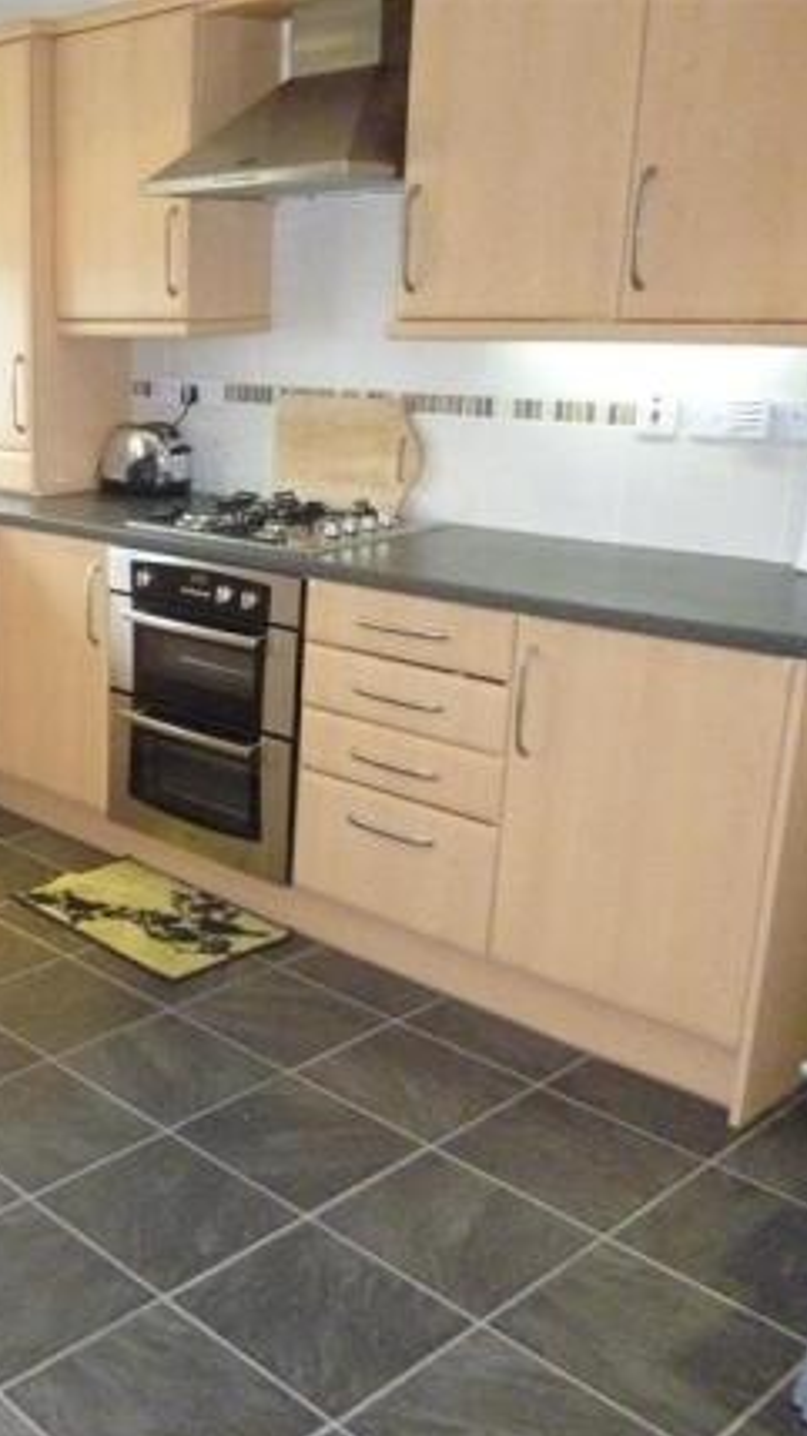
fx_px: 1409
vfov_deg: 54.0
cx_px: -121
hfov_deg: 28.5
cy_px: 728
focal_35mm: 37
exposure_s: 1/60
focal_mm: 4.5
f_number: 3.1
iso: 800
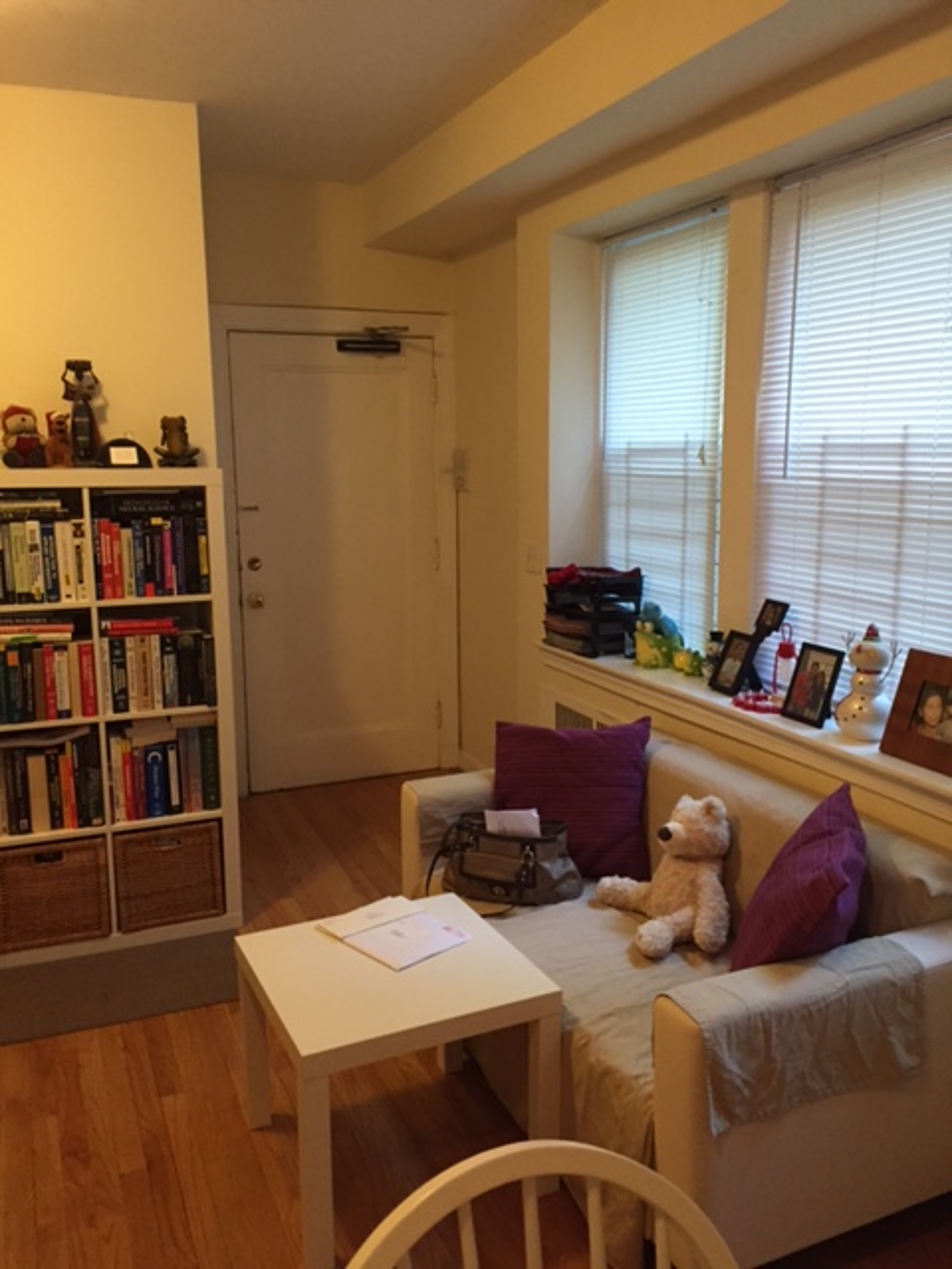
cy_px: 634
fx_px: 1063
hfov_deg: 48.2
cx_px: 476
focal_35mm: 29
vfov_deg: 61.7
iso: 200
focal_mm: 4.15
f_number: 2.2
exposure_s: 1/30
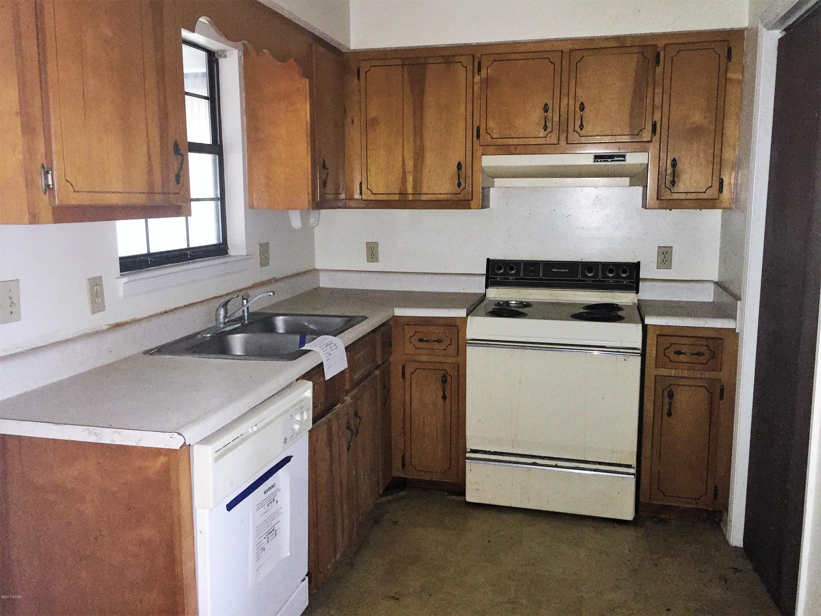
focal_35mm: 29
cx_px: 410
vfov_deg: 48.2
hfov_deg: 61.7
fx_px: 688
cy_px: 308
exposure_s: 1/16
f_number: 2.2
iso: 250
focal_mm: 4.15
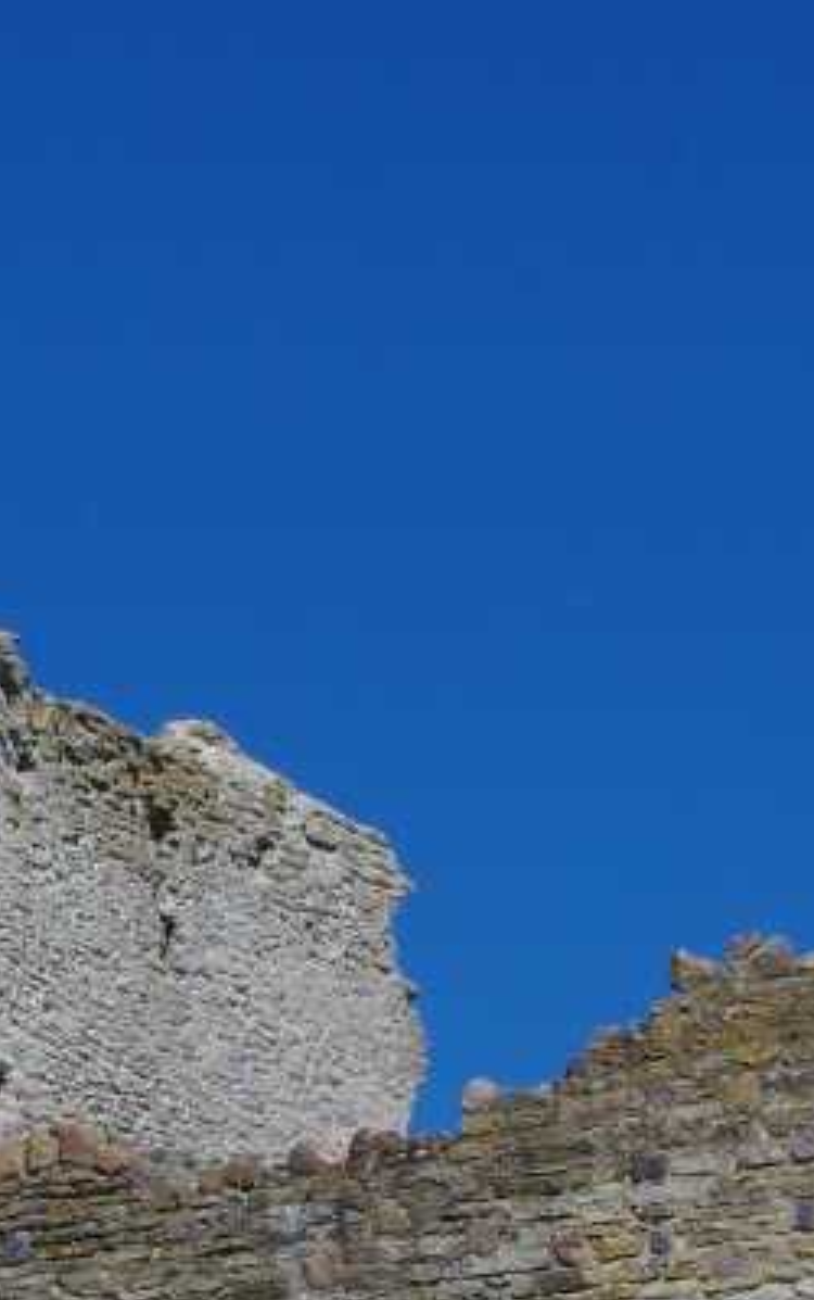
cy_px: 1453
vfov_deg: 7.0
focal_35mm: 299
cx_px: 147
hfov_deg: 4.4
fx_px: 10594
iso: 100
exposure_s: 1/200
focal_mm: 48
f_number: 13
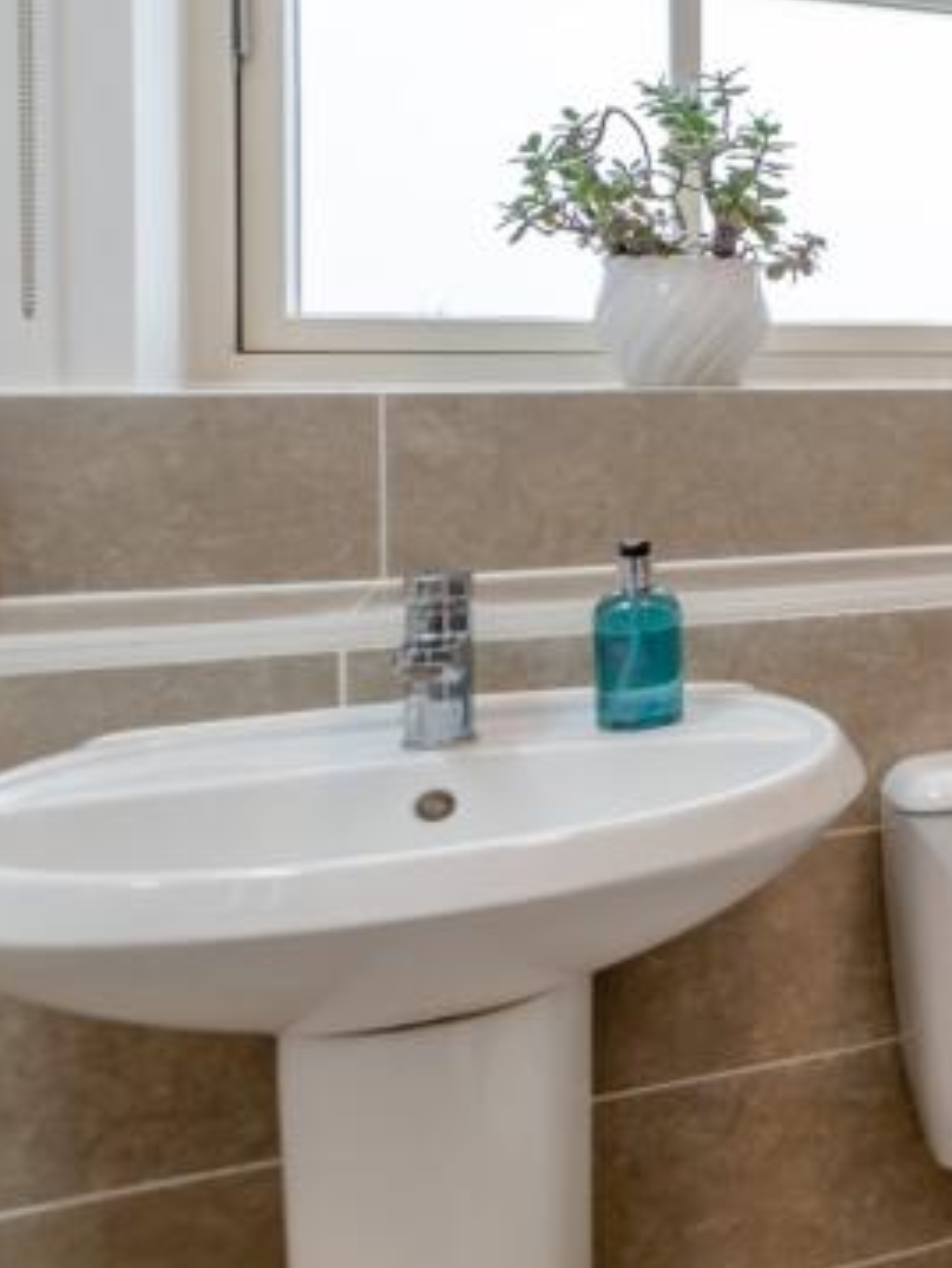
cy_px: 418
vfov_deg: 42.3
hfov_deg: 22.1
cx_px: 1660
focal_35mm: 44
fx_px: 1612
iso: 250
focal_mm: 16
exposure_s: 1/25
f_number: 7.1
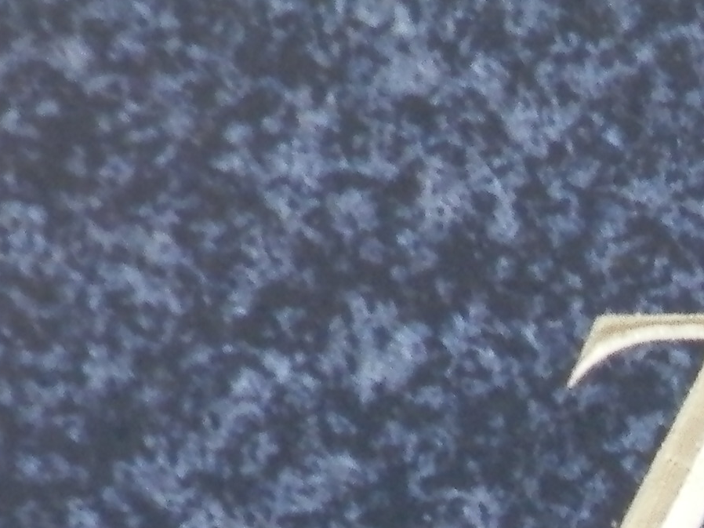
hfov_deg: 2.1
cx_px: 1757
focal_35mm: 924
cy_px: 1126
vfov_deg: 1.6
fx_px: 18787
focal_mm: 32.1
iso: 200
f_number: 5.1
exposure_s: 1/60
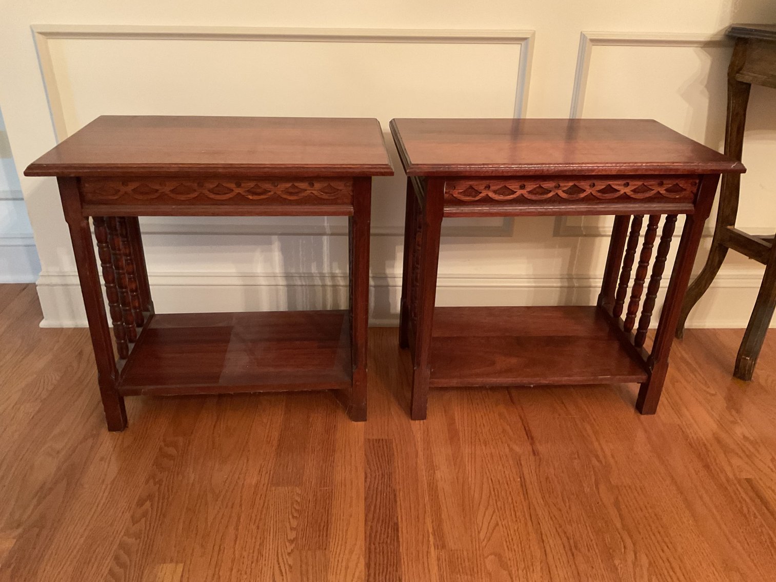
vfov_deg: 48.2
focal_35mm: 29
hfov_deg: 61.7
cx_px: 388
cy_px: 291
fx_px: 650
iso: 320
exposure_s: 1/30
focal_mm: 3
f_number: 1.8
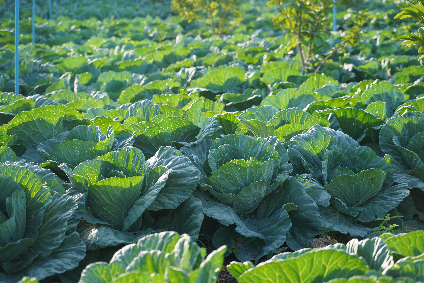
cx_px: 212
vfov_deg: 19.5
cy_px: 142
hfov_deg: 28.8
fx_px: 824
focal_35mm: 70
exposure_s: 1/160
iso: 100
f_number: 4
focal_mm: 70
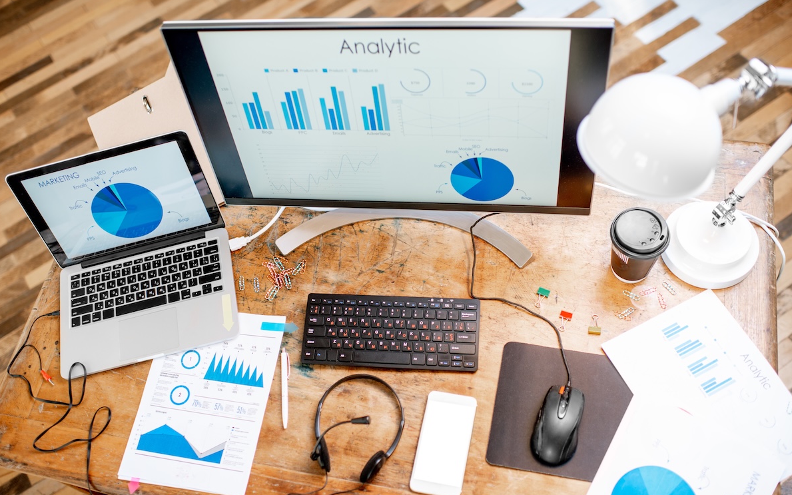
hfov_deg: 54.0
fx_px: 777
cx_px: 396
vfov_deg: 35.3
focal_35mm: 36
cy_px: 258
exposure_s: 1/160
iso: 250
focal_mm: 35
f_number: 2.2
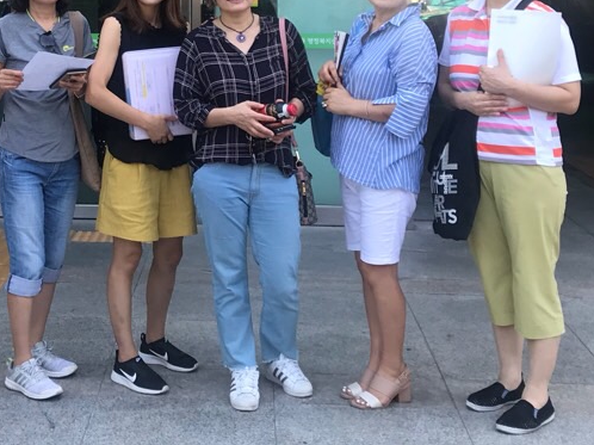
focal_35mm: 72
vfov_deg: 19.7
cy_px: -12
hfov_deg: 26.4
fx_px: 1235
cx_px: 103
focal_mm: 3.99
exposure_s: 1/157
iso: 20
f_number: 1.8
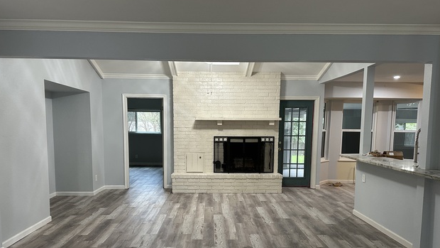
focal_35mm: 27
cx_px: 217
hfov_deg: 69.8
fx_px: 315
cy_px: 160
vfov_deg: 42.5
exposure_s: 1/60
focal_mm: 6.86
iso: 250
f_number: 1.78
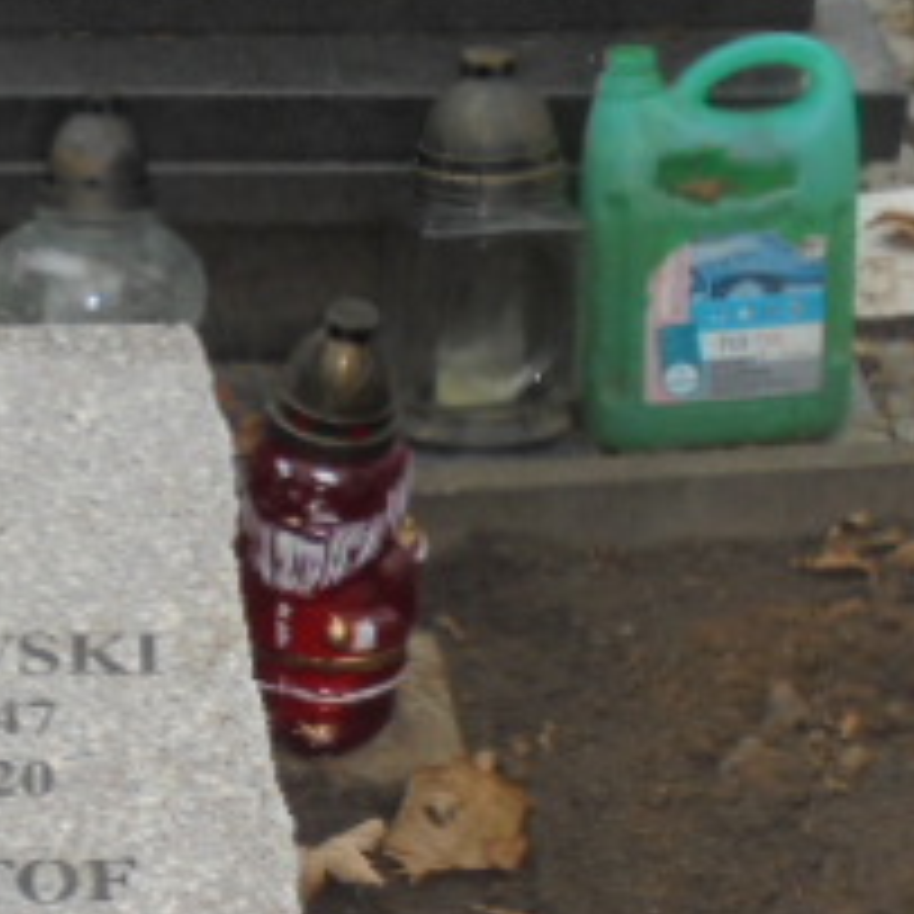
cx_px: -306
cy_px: 833
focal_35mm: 120
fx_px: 3585
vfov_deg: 14.4
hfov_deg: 13.9
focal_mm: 7.8
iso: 160
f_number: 4.5
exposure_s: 1/30
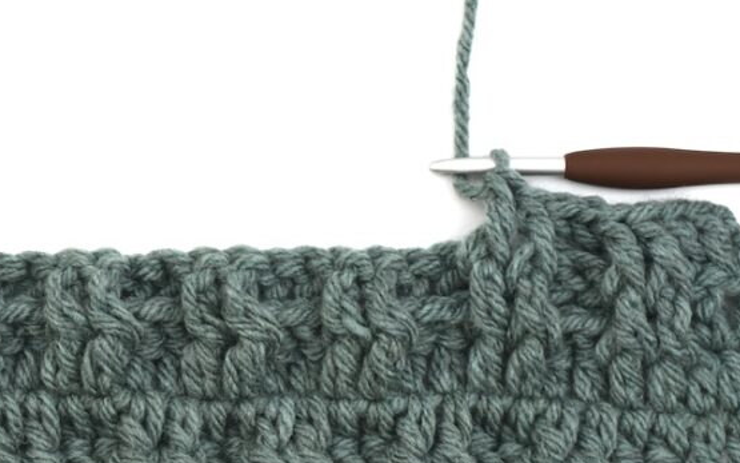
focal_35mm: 101
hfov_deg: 20.3
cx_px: 117
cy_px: 348
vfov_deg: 12.9
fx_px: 2037
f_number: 6.3
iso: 400
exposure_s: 1/160
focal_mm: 50
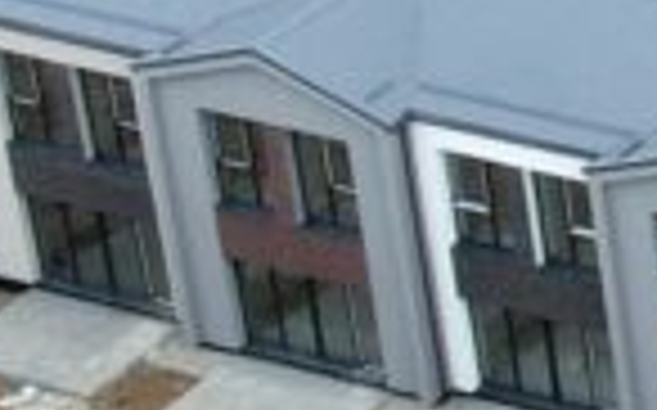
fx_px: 2809
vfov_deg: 8.3
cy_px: 164
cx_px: 1948
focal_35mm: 157
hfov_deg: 10.1
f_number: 2.8
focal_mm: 8.38
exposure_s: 1/40
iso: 100
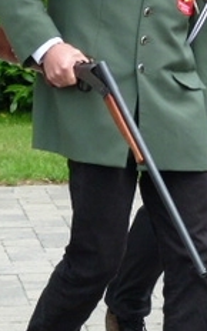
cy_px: 77
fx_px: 3268
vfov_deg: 5.8
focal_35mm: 362
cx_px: 208
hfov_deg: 3.6
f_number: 4
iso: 125
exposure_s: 1/320
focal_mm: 23.7
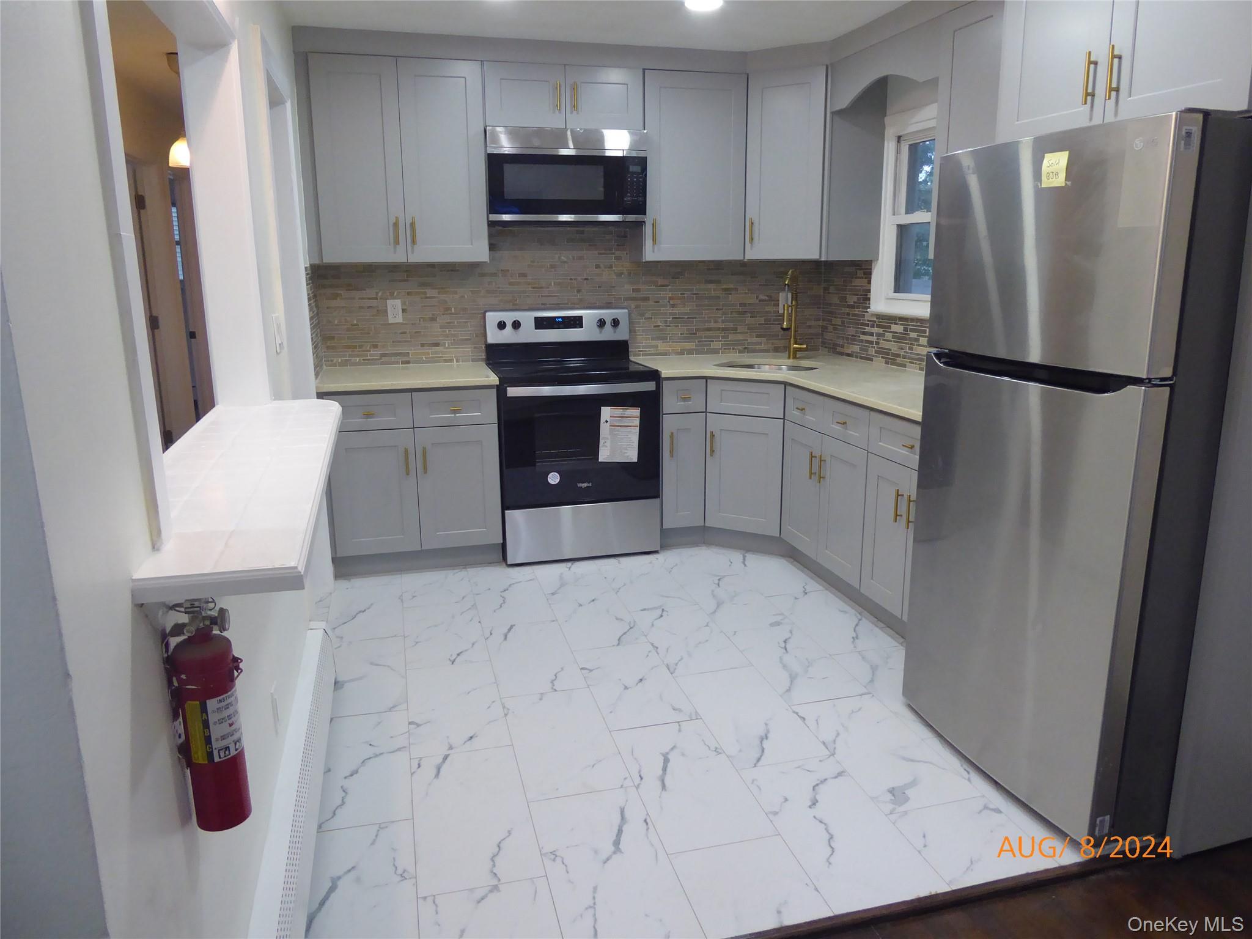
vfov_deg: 54.9
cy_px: 470
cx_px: 626
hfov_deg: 69.4
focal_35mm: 25
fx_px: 904
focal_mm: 4.3
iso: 400
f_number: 3.3
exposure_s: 1/60
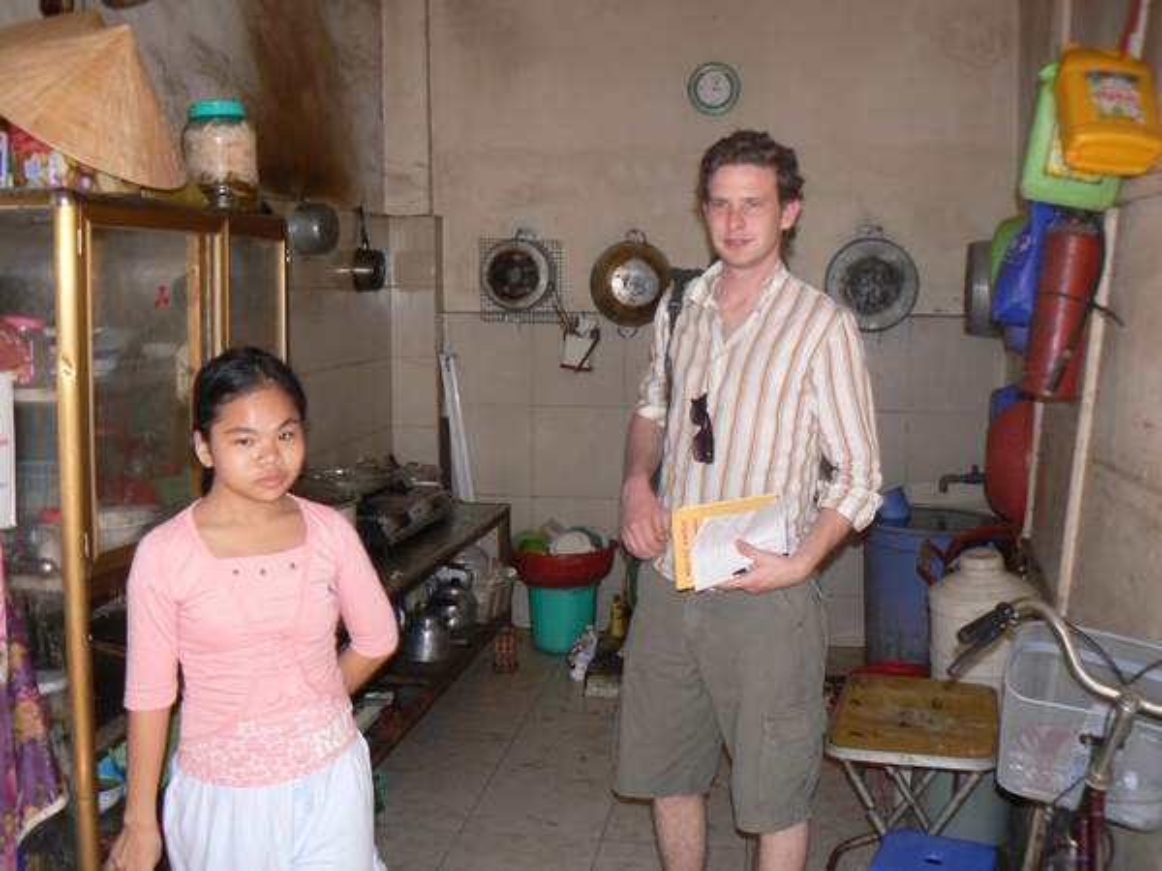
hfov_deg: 51.4
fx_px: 1208
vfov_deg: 39.7
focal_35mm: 36
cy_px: 436
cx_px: 581
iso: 100
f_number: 2.8
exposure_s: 1/30
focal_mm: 6
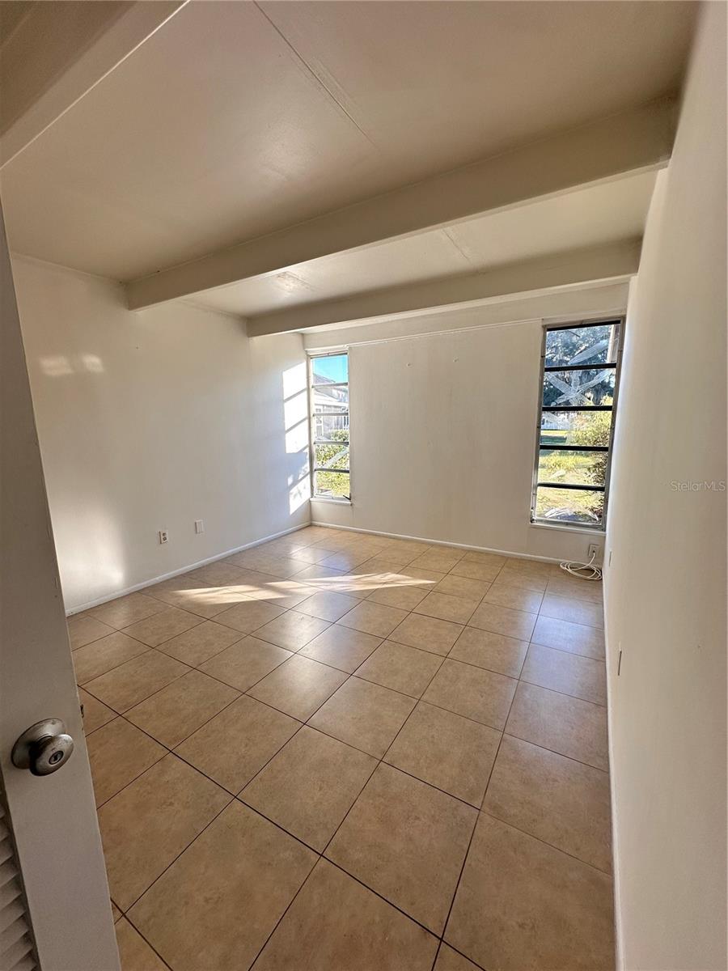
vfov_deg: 102.1
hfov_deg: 85.7
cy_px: 486
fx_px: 393
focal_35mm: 14
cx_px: 364
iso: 40
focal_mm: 2.22
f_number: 2.2
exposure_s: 1/99
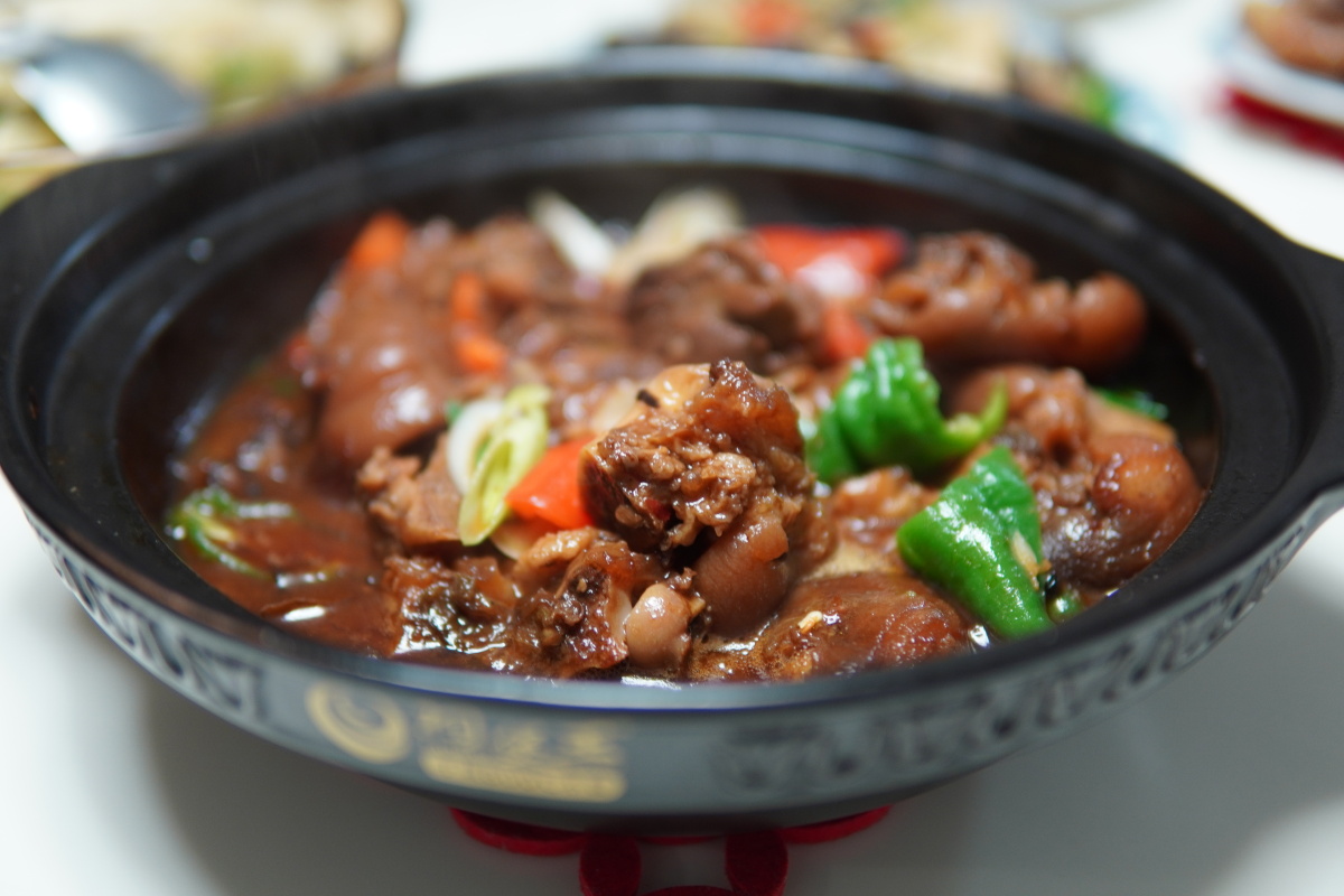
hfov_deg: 43.6
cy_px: 448
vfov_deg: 29.9
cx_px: 672
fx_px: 1680
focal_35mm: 45
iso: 320
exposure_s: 1/50
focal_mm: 30
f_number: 1.4
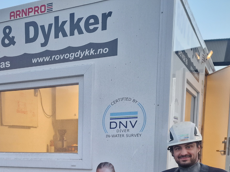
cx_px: 49
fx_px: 346
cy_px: 193
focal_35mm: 52
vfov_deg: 25.8
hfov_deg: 35.7
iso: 400
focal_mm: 6.4
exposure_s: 1/100
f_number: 1.8
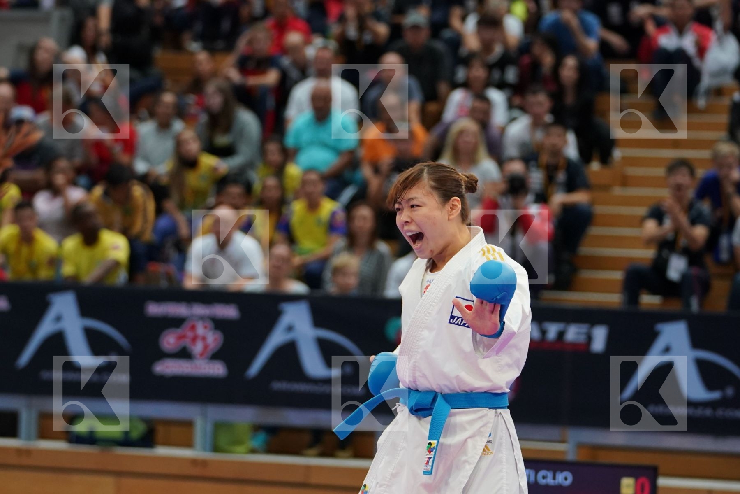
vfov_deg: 8.3
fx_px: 3391
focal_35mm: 165
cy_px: 247
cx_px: 370
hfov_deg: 12.5
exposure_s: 1/1000
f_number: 2.8
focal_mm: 110
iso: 2000
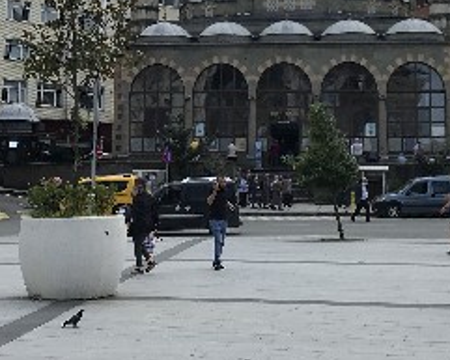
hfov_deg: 25.0
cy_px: 34
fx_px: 1013
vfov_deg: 19.8
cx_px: 248
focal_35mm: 76
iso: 20
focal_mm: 3.99
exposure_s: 1/2398
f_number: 1.8
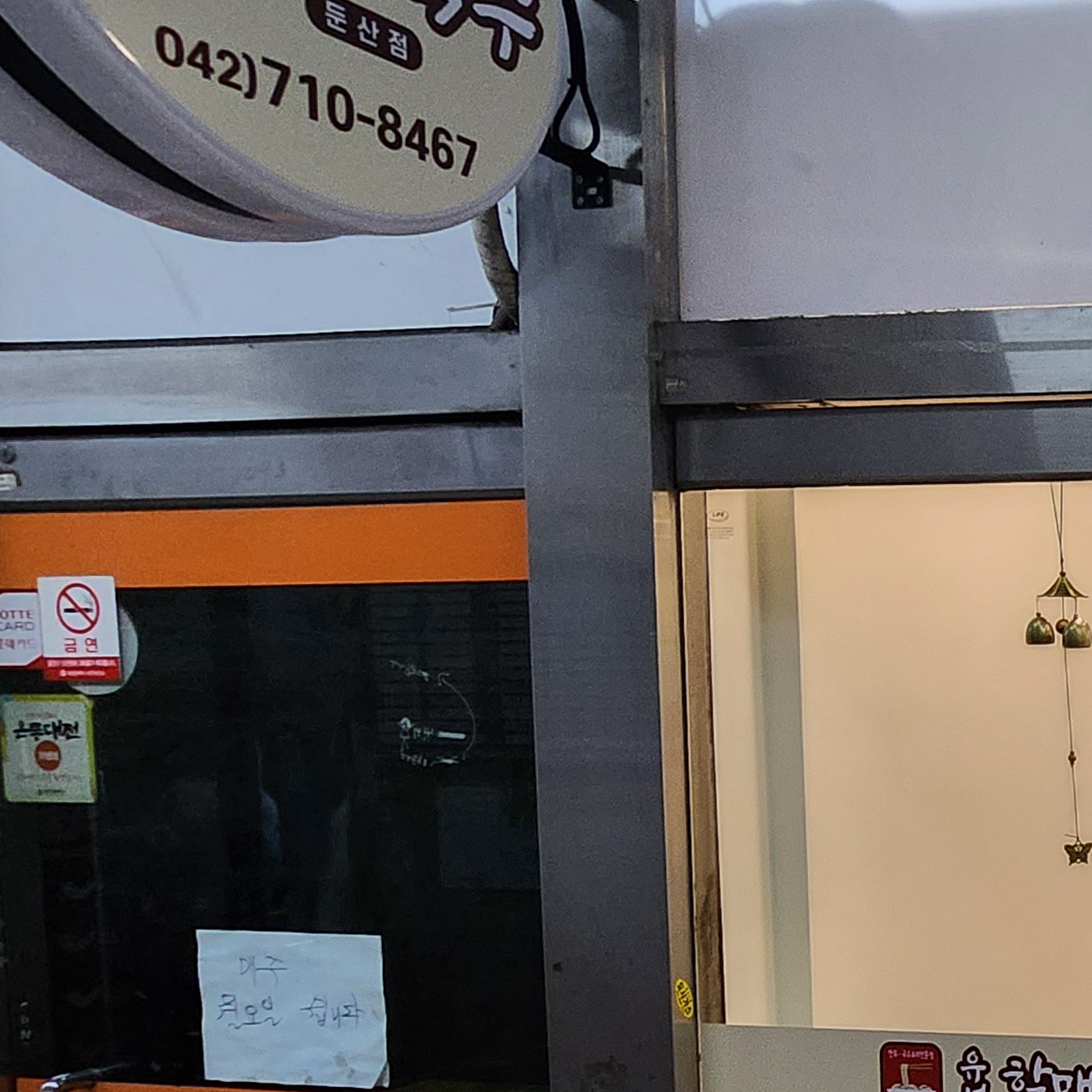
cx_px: 1569
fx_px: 1249
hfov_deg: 30.6
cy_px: 789
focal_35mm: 35
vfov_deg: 45.9
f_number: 2.2
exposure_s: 1/60
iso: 160
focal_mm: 1.7
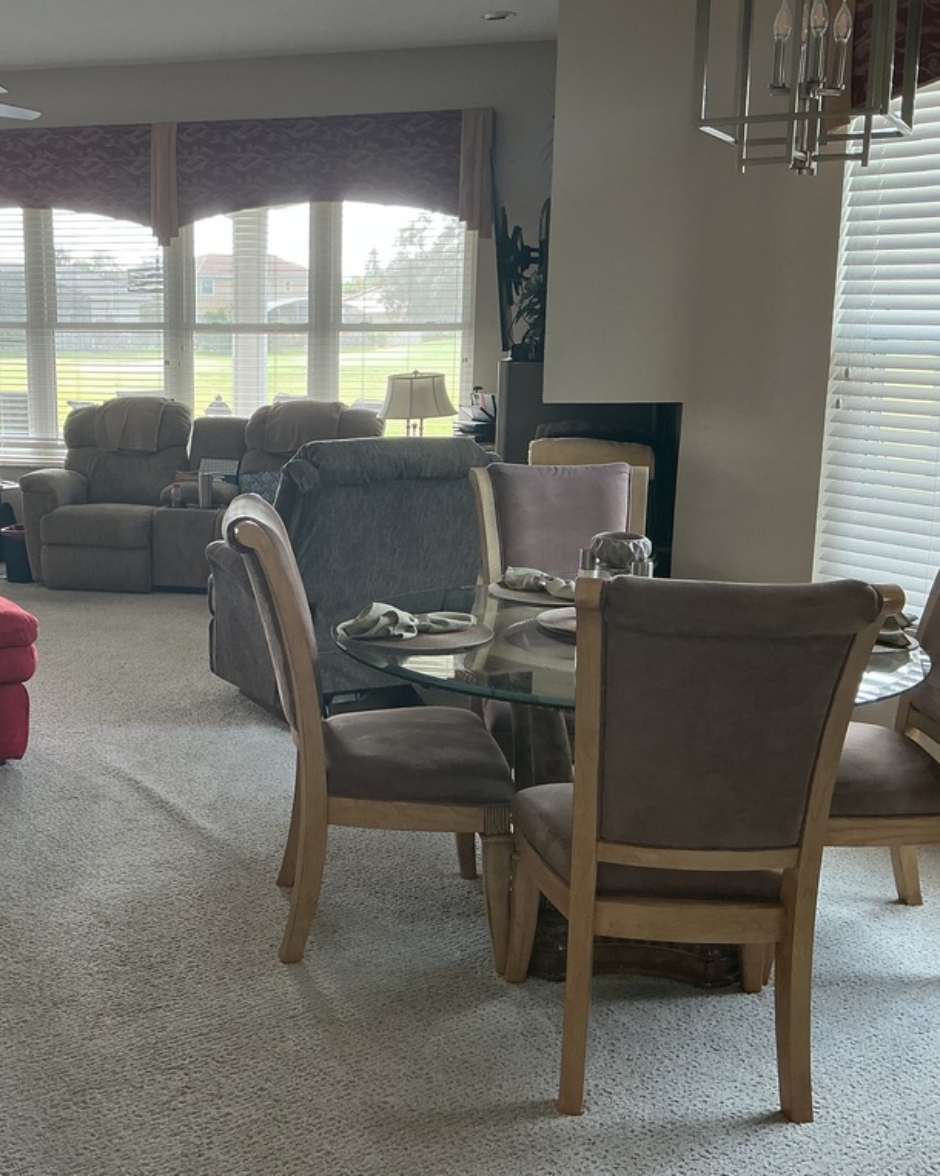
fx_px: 1322
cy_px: 587
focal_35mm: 38
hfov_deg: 38.3
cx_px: 260
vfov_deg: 47.9
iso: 50
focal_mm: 3
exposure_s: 1/60
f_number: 1.8
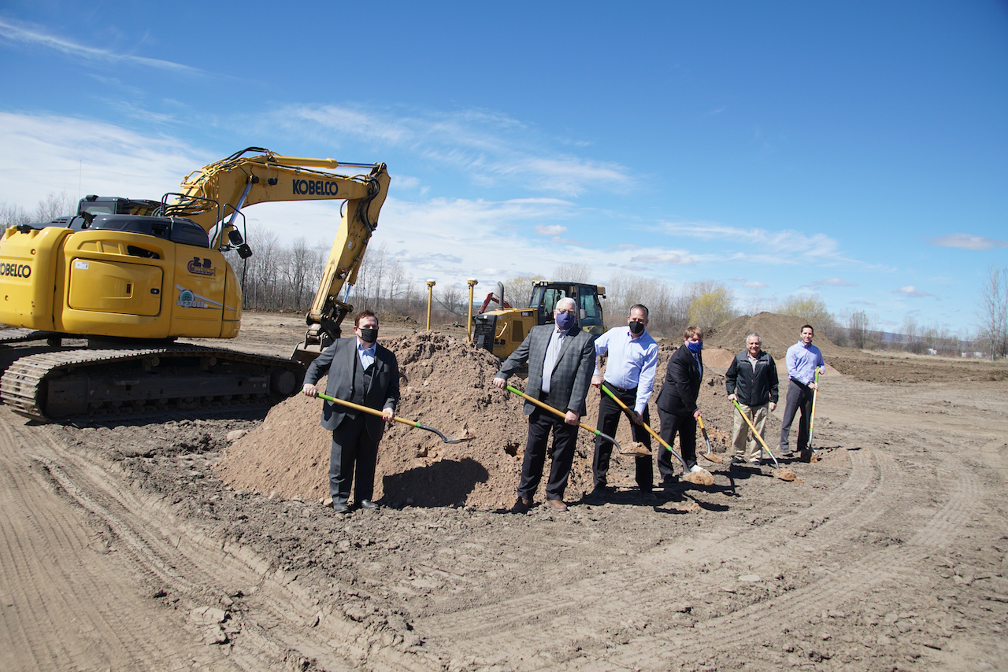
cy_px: 336
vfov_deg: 53.2
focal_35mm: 24
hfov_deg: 73.7
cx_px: 504
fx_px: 672
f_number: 5.6
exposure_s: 1/350
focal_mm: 16
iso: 100
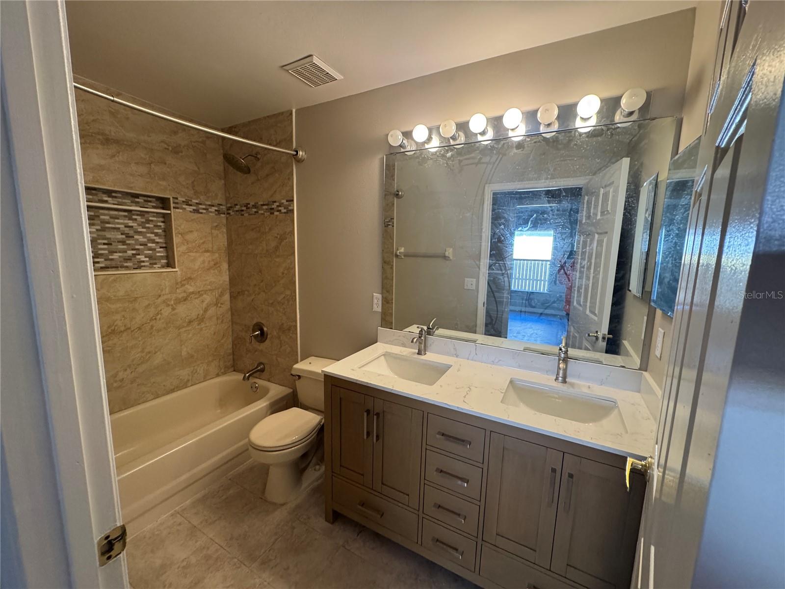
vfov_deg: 85.7
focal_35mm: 14
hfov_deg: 102.1
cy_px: 294
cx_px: 392
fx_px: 317
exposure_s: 1/120
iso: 320
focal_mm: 2.22
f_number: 2.2
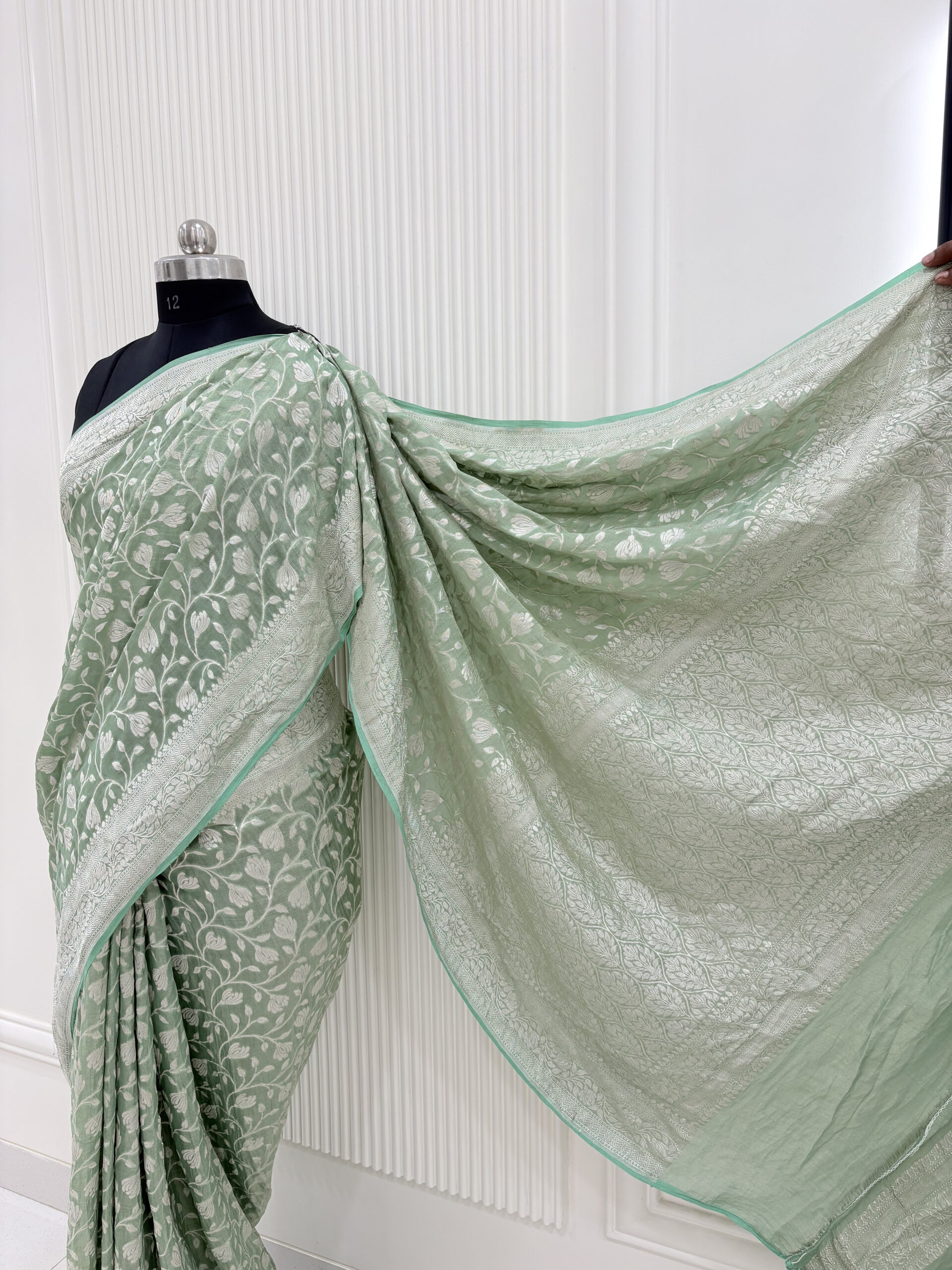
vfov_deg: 67.3
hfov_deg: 53.1
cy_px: 635
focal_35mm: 26
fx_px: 953
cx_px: 476
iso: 40
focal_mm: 5.96
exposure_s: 1/100
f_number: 1.6
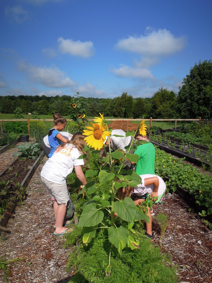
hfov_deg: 56.8
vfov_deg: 71.6
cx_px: 106
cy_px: 142
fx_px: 196
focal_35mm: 24
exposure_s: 1/1600
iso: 160
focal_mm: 4.3
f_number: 5
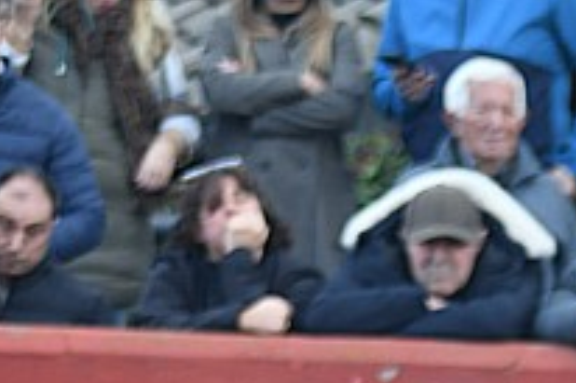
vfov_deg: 1.9
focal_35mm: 700
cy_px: 1115
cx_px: 1264
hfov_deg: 2.9
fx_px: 11191
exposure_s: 1/320
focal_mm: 120
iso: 400
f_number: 3.5
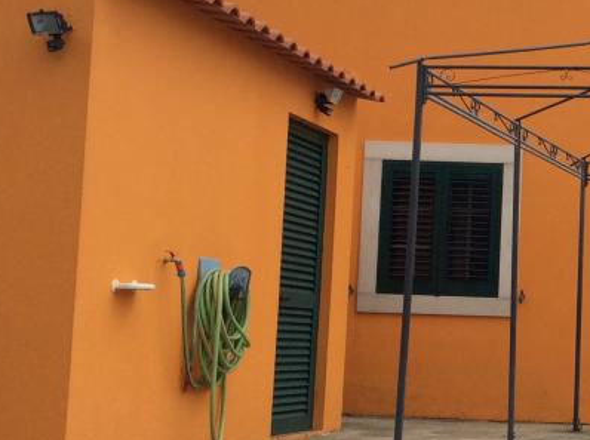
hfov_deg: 21.9
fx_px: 1446
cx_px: 642
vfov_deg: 17.3
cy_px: 230
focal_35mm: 85
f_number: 2.4
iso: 32
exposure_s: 1/1466
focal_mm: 3.3
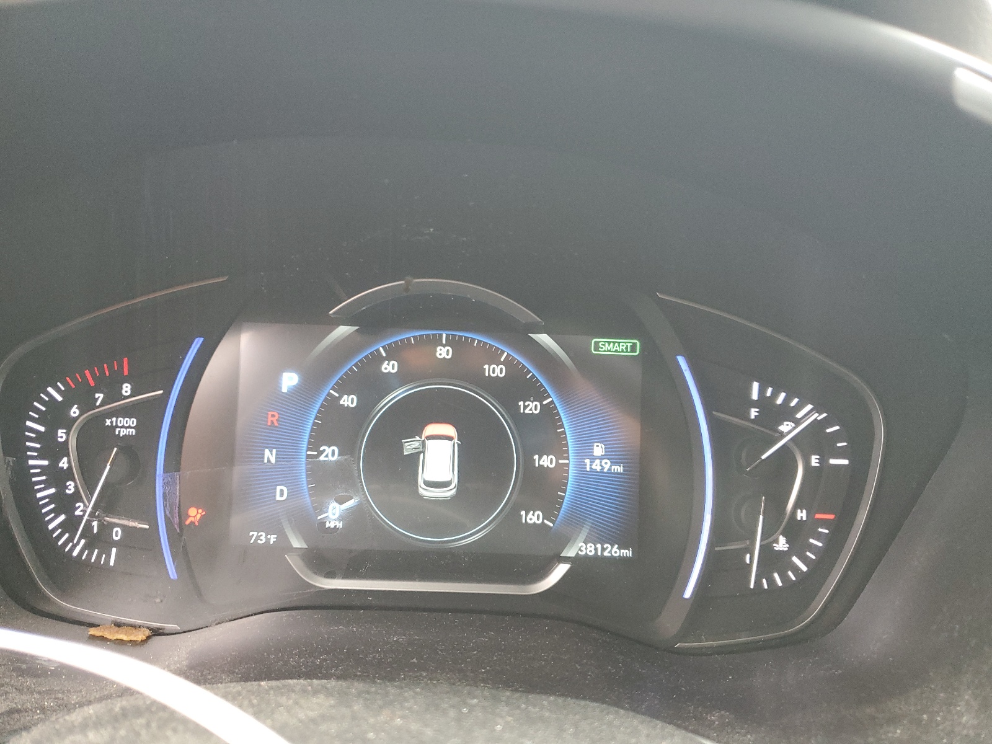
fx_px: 745
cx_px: 496
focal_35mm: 26
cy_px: 372
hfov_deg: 67.3
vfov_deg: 53.1
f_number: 1.5
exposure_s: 1/60.2
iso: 167
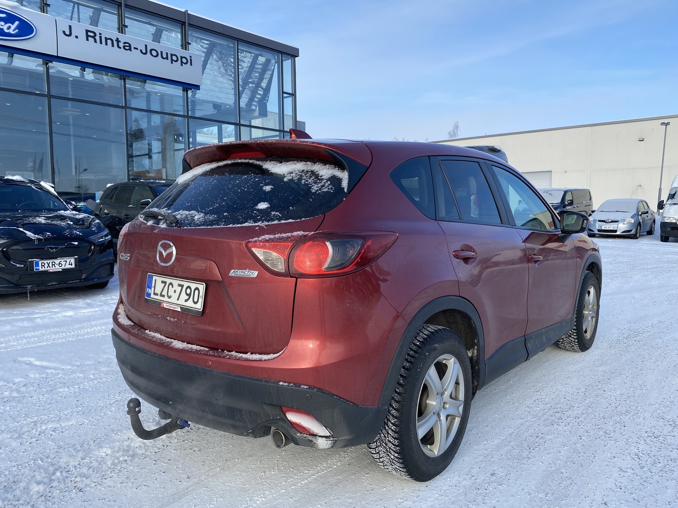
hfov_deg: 67.3
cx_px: 339
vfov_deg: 53.1
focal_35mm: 26
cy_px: 254
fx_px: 509
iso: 32
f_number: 1.8
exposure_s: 1/1395
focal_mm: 4.25
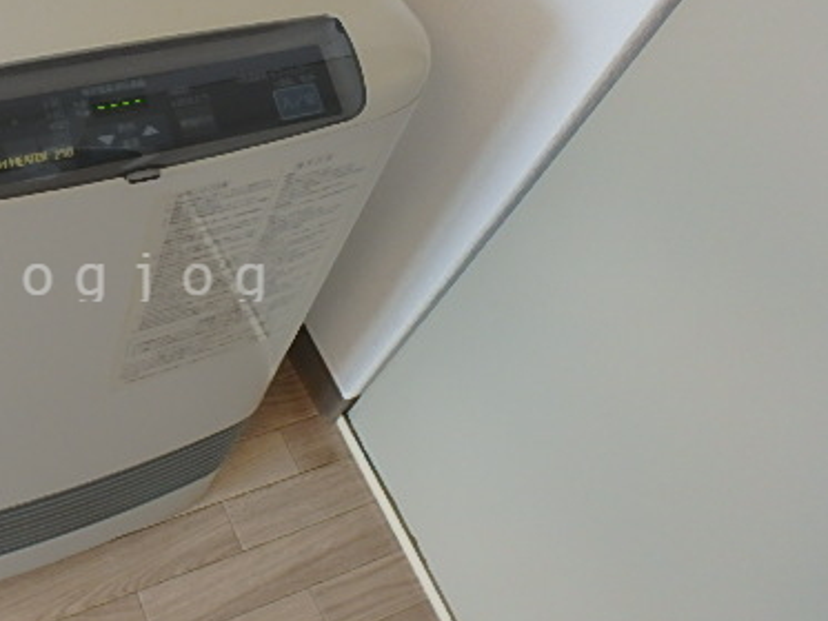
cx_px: 124
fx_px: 861
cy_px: 275
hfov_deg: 47.5
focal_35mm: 36
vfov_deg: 39.6
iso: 200
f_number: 3.5
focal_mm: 3.7
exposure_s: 1/40
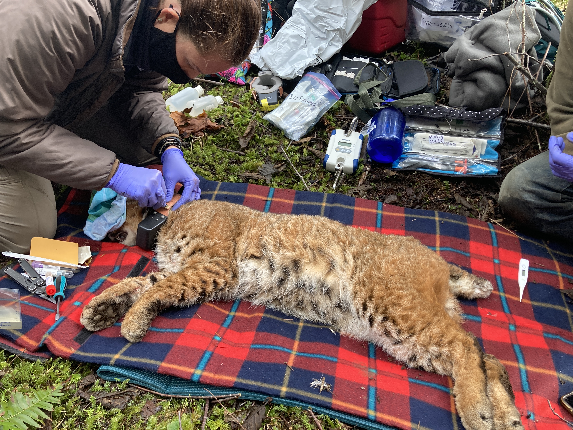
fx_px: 463
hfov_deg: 63.4
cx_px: 286
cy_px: 215
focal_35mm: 28
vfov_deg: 49.7
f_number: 1.8
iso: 80
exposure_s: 1/61
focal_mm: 3.99
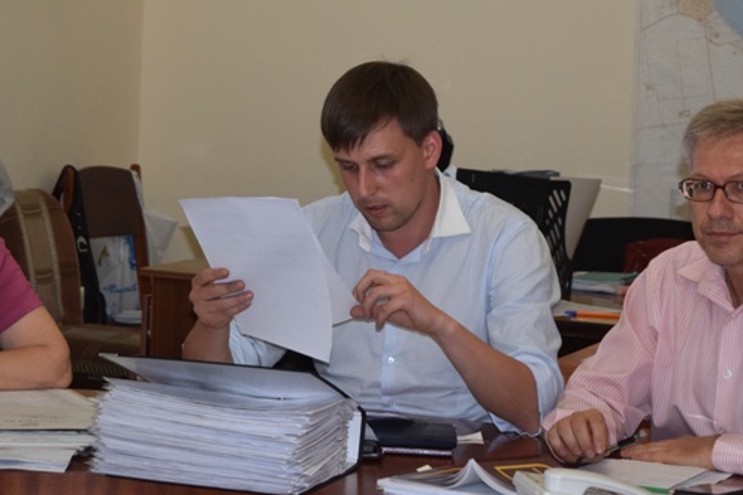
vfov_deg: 10.3
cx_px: 356
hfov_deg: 15.4
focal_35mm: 133
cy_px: 105
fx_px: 2740
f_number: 5.6
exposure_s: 1/60
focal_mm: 55
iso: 1250
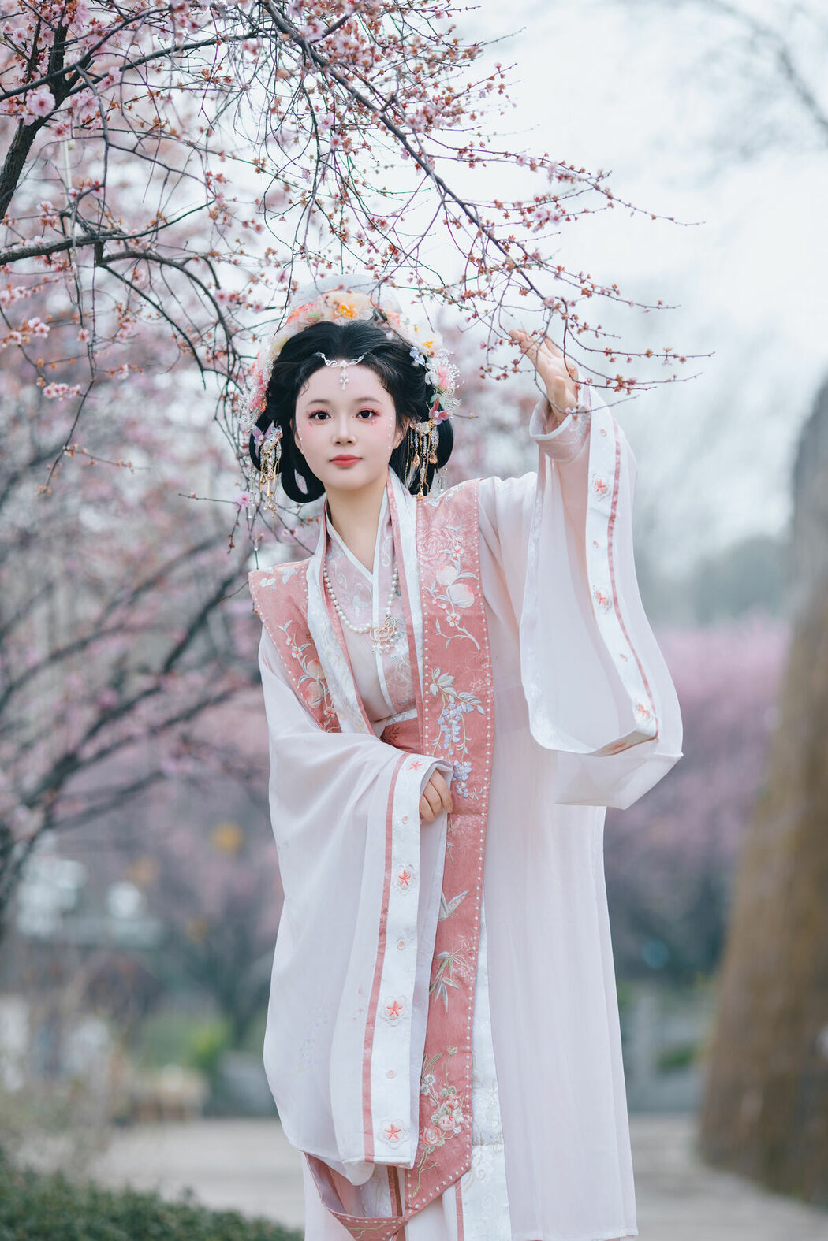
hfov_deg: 10.2
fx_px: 4623
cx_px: 414
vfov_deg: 15.3
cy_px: 620
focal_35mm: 134
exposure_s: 1/125
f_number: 3.2
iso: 100
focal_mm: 135
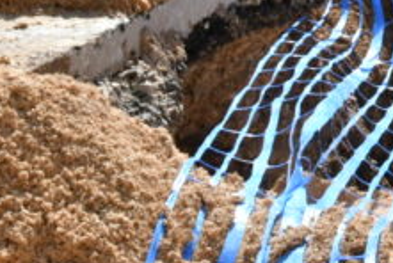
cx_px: 501
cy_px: -260
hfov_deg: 15.6
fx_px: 1366
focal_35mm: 125
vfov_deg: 10.2
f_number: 8
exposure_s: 1/640
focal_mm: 18
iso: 1250
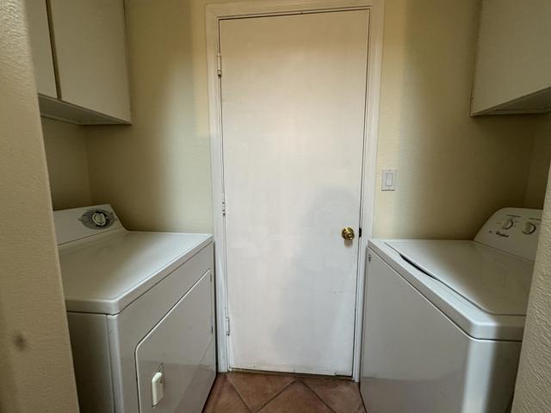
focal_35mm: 14
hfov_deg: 102.1
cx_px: 276
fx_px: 223
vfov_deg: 85.7
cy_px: 206
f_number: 2.2
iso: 250
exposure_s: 1/60
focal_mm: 2.22
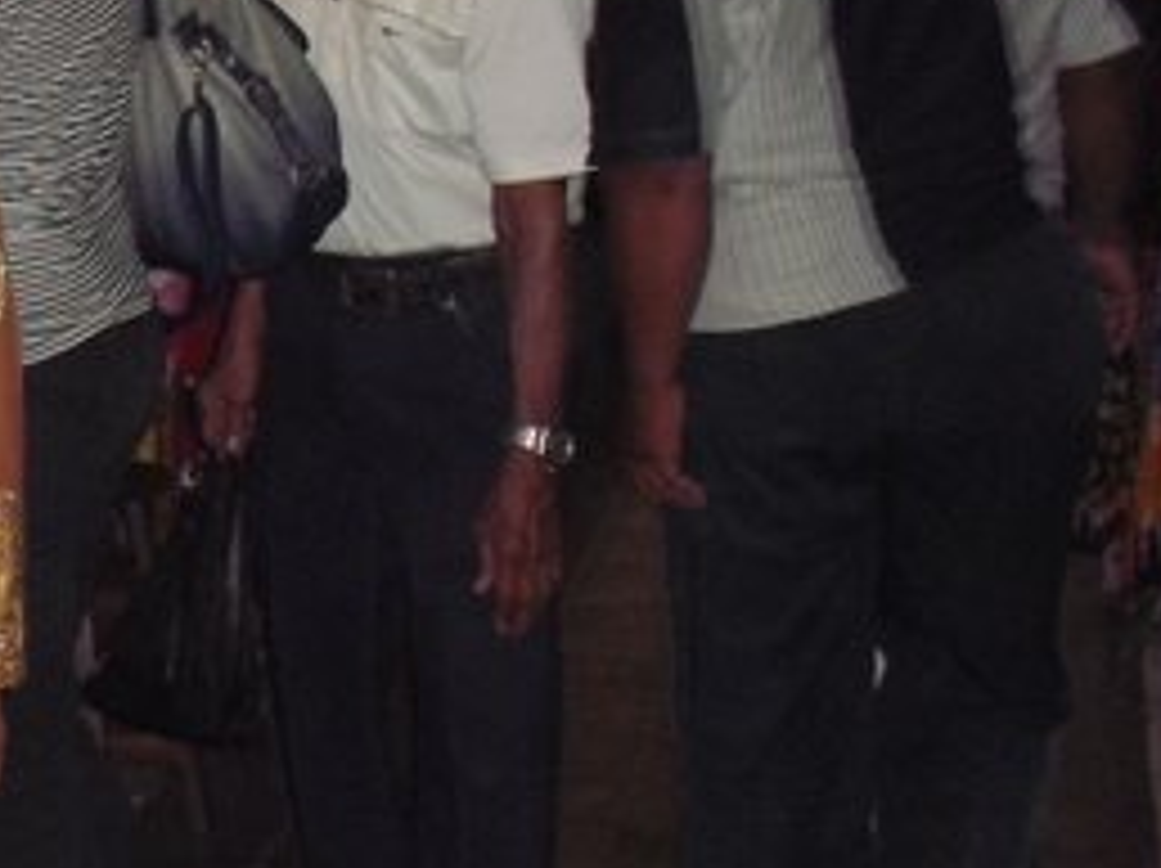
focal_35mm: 118
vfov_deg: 12.5
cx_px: -590
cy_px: 490
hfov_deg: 15.4
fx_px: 3954
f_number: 2.8
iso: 200
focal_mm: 6.2
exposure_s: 1/60
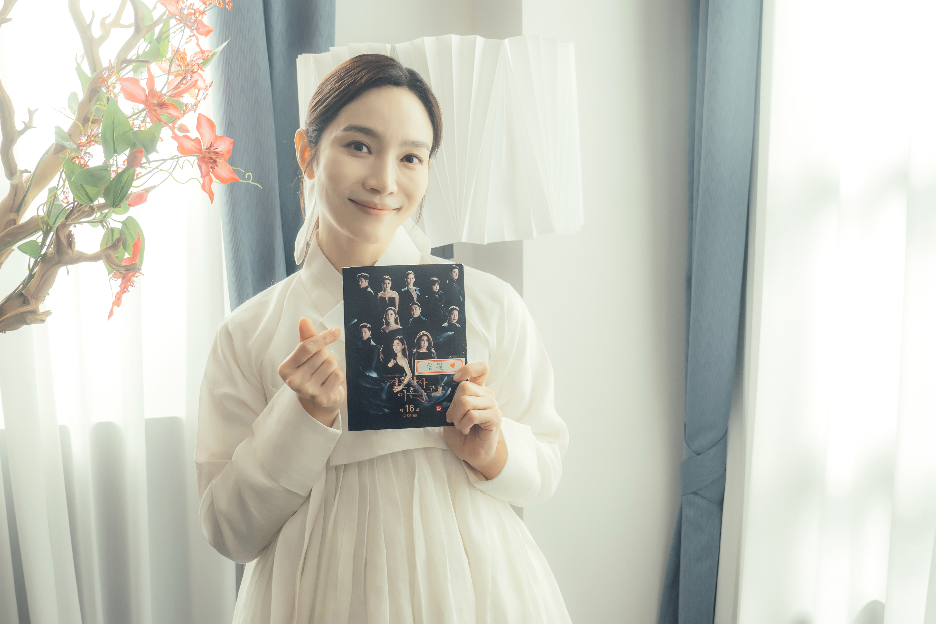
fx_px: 936
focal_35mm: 36
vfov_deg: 36.9
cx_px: 468
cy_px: 312
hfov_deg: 53.1
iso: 500
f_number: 4
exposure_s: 1/125
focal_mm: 24
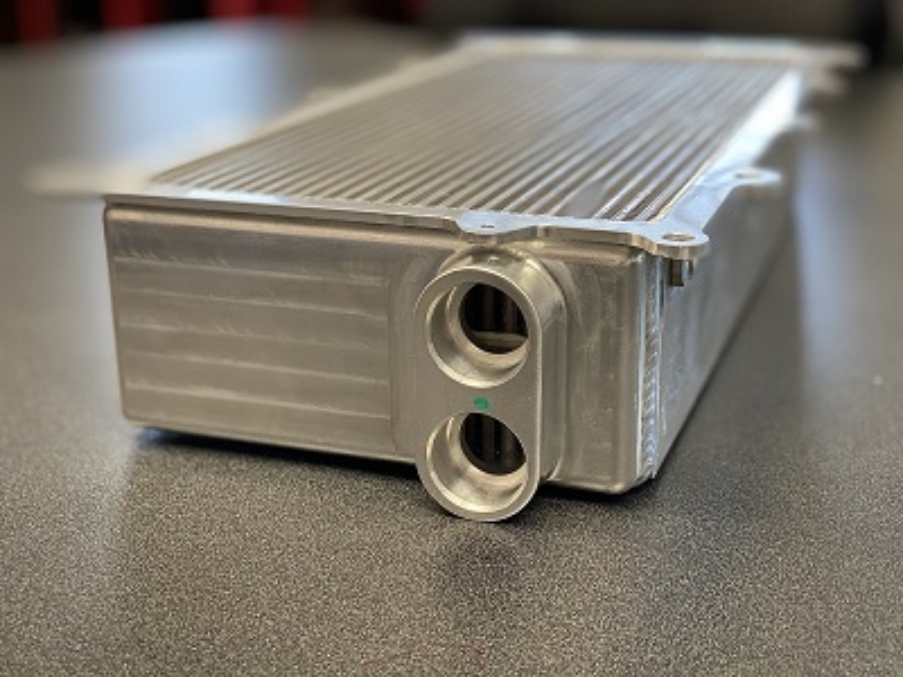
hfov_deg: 36.8
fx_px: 1356
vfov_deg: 28.0
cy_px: 338
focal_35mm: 52
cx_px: 452
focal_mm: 6
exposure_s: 1/120
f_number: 2
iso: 160
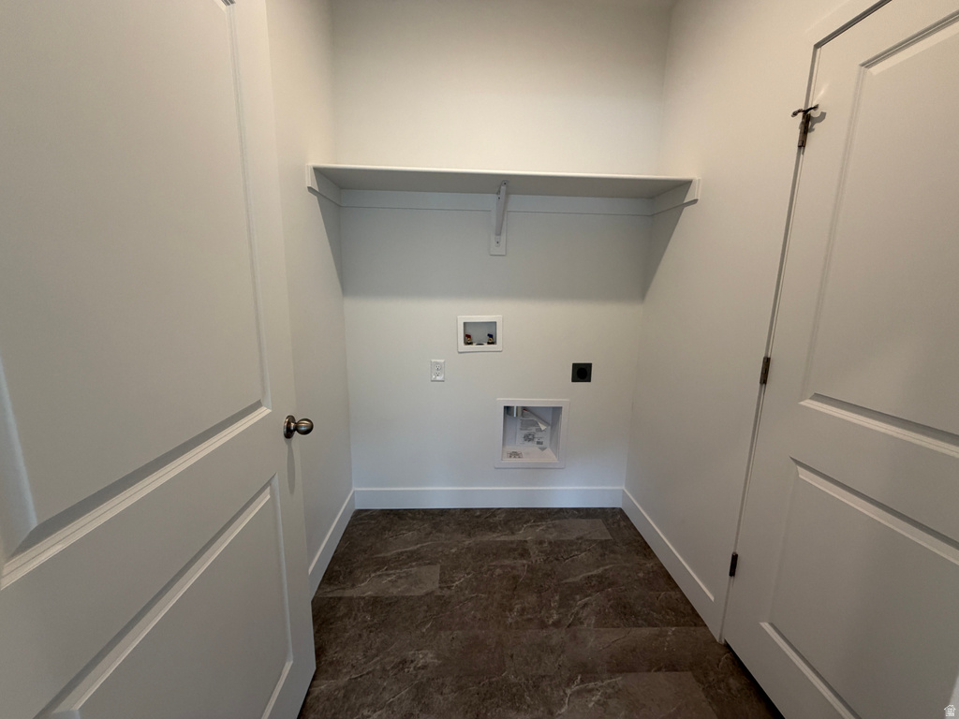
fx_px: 388
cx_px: 480
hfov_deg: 102.1
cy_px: 360
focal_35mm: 14
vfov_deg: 85.7
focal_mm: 2.22
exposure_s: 1/120
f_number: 2.2
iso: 200
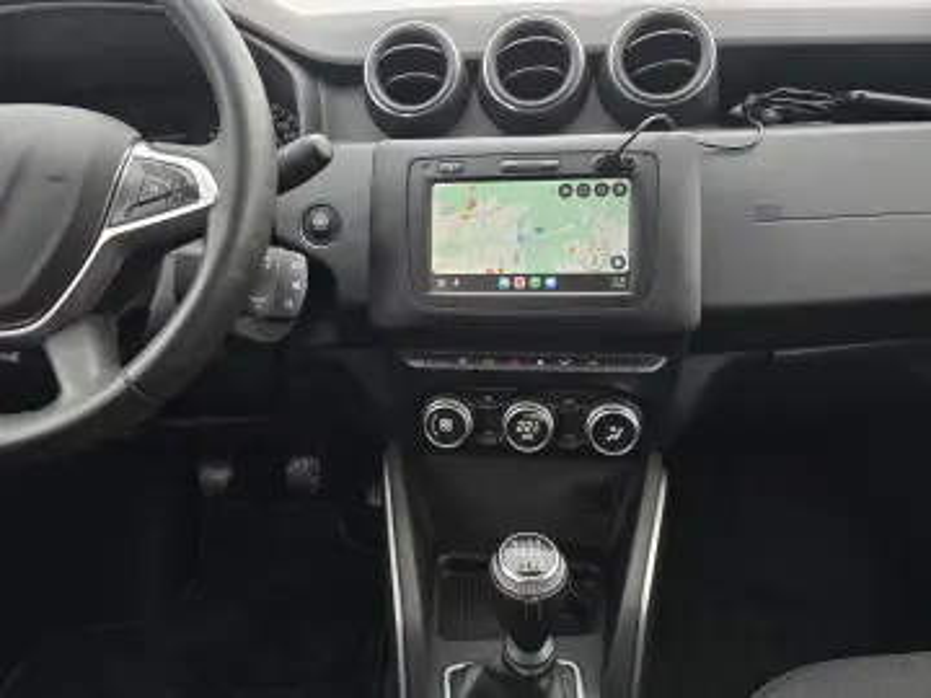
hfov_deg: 73.9
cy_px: 349
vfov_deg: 58.9
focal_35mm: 23
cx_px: 466
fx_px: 619
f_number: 1.7
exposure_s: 1/180
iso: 125
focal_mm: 6.3
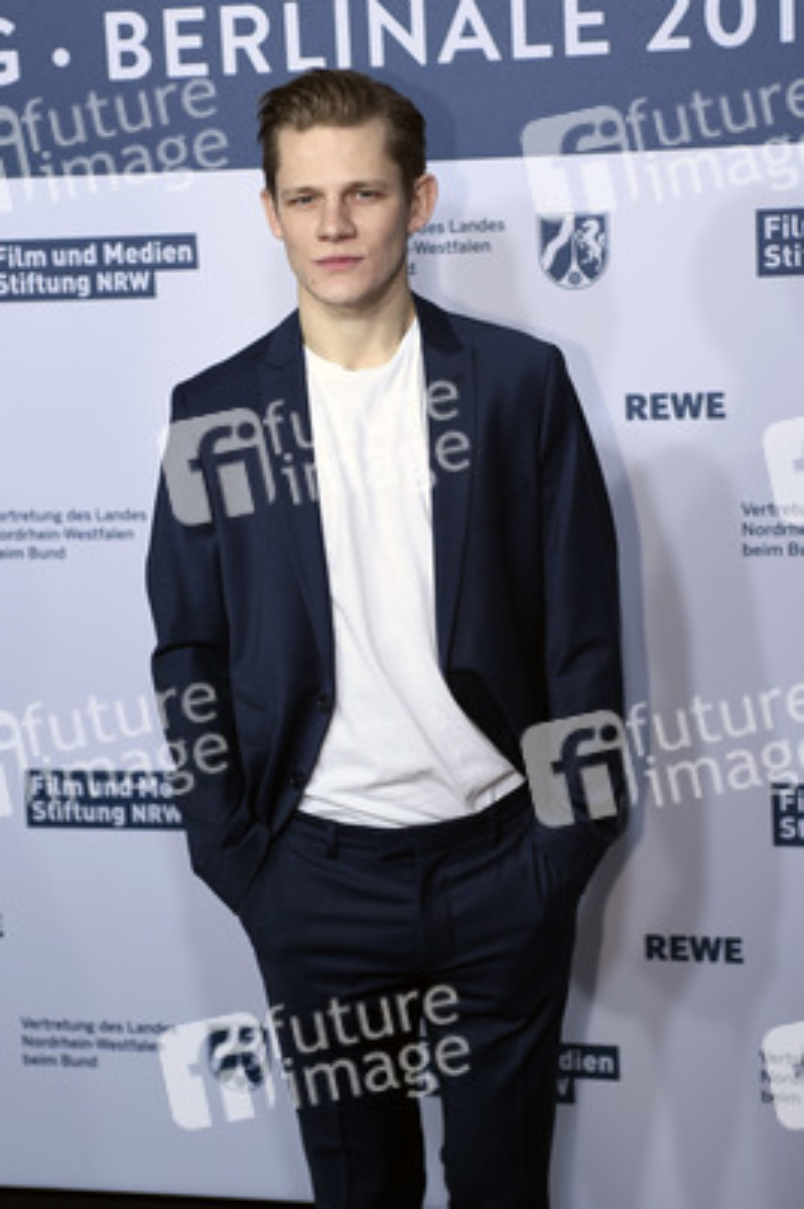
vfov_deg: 28.9
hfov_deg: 19.4
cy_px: 604
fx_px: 2349
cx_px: 402
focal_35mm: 70
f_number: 4
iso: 800
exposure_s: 1/400
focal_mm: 70
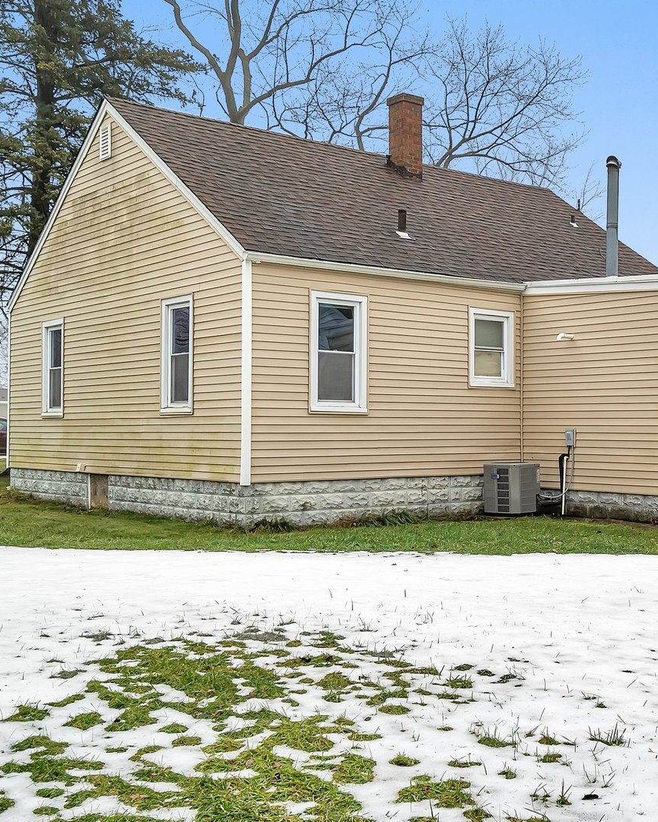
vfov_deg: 42.0
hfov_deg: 33.4
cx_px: 497
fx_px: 1071
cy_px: 413
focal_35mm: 44
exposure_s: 1/250
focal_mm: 31
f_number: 9
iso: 320
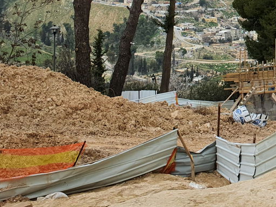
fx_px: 566
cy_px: -10
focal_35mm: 71
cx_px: 351
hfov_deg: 24.2
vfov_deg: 20.0
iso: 50
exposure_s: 1/936
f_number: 2.4
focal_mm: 4.32
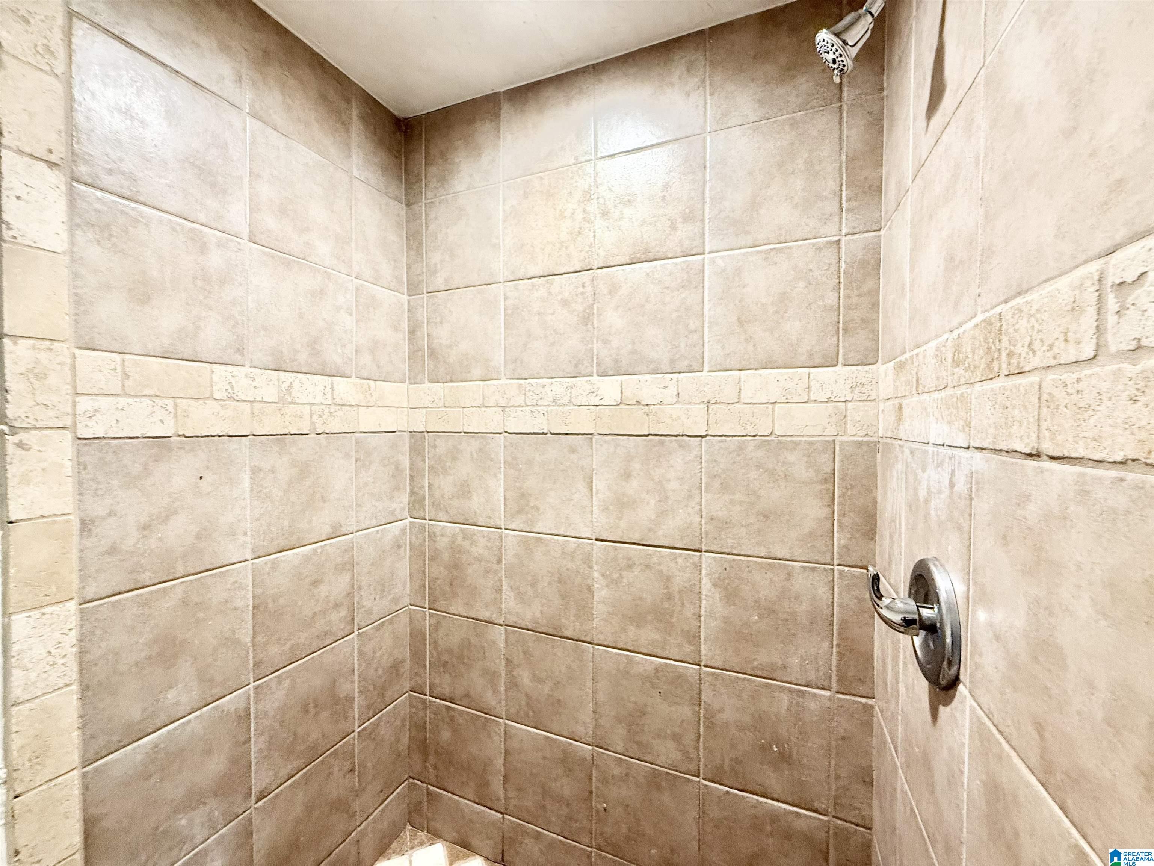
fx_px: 467
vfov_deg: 85.7
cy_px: 433
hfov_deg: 102.1
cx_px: 577
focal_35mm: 14
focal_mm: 2.22
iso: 320
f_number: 2.2
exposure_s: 1/67
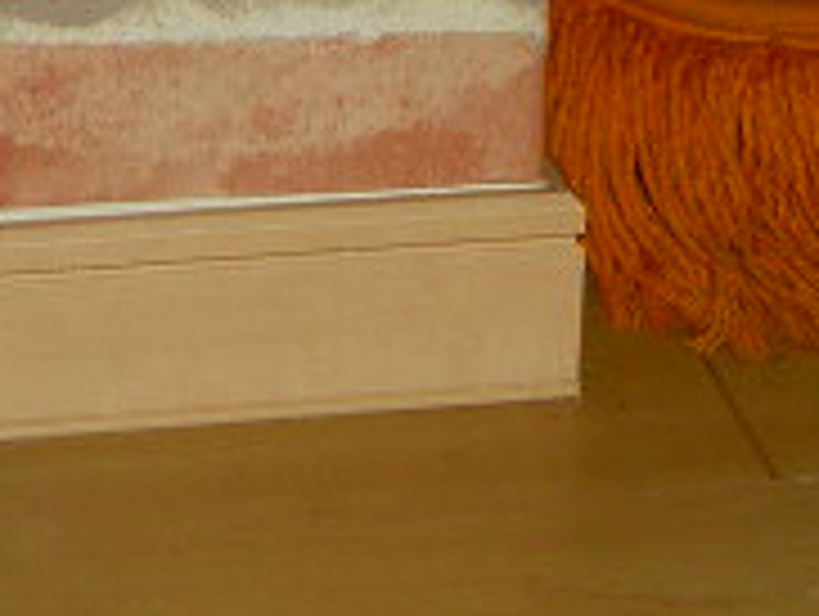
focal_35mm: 137
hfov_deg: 14.4
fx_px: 3246
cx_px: 266
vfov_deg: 10.5
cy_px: -265
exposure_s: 1/59.5
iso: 100
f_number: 2.8
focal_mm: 8
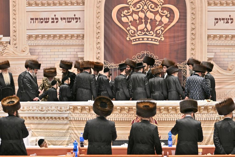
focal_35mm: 105
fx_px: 685
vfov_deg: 13.0
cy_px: 78
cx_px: 118
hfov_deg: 19.5
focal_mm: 70
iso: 400
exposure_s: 1/400
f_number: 2.8
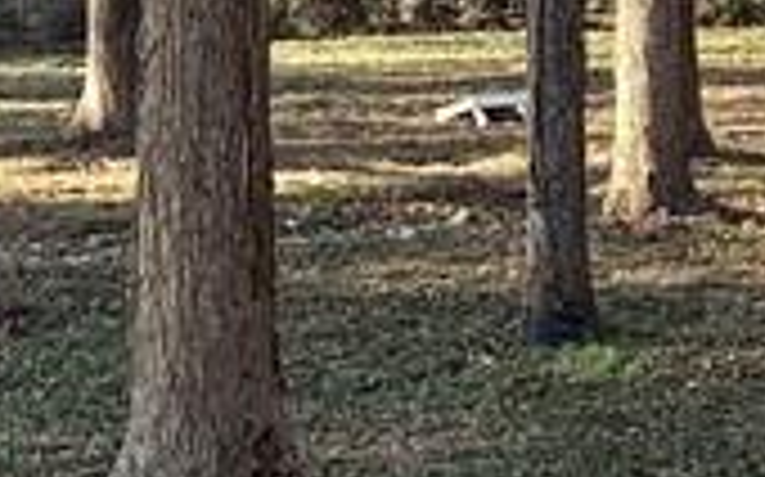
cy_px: 18
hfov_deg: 10.5
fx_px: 4125
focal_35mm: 198
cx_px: 22
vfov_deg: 6.6
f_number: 2.4
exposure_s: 1/120
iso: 25
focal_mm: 3.3
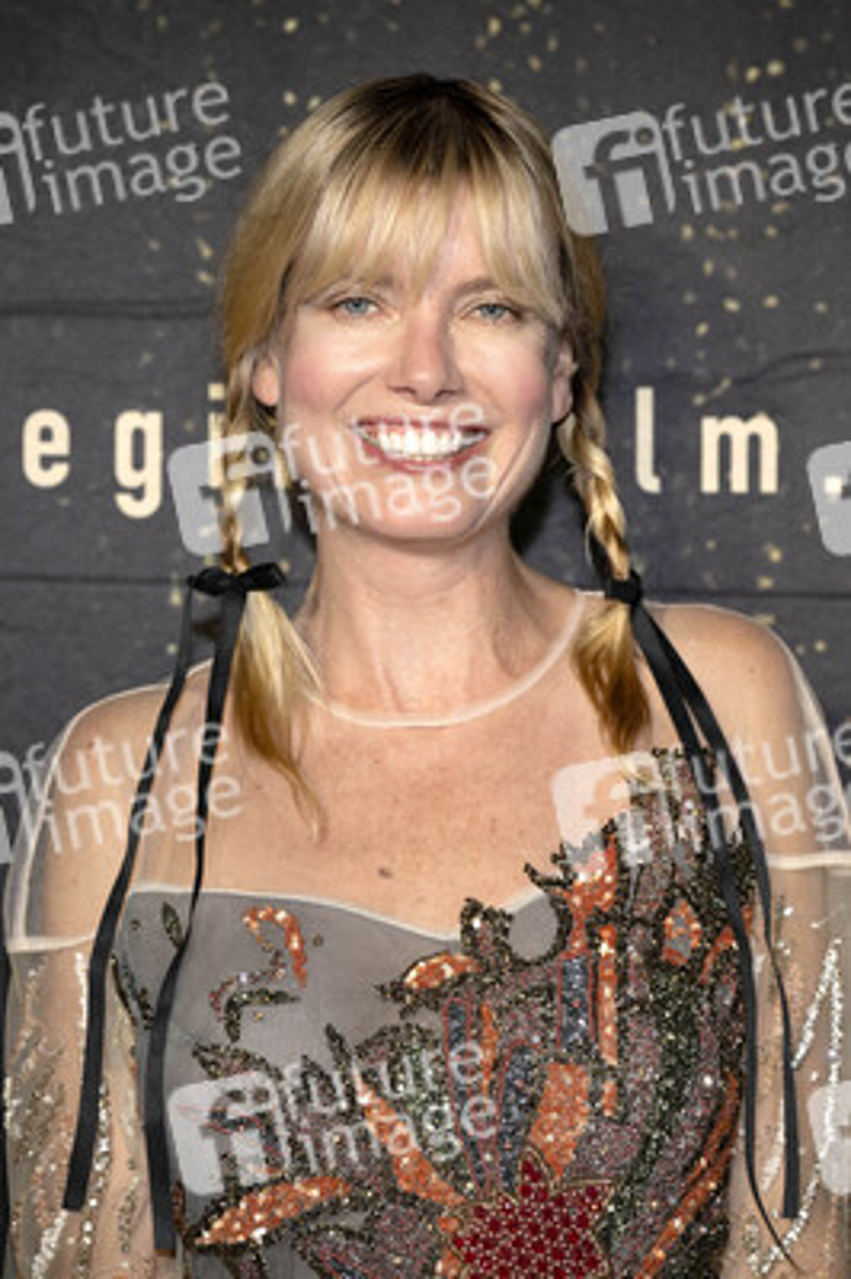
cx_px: 426
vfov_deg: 17.1
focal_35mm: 120
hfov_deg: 11.4
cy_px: 640
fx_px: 4262
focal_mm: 120
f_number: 5.6
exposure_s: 1/200
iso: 800
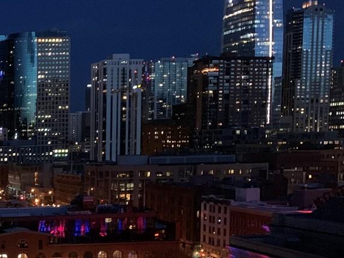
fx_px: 725
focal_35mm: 73
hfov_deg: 23.9
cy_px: 243
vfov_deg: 19.7
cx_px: -88
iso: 800
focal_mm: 4.25
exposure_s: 1/15
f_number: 1.8
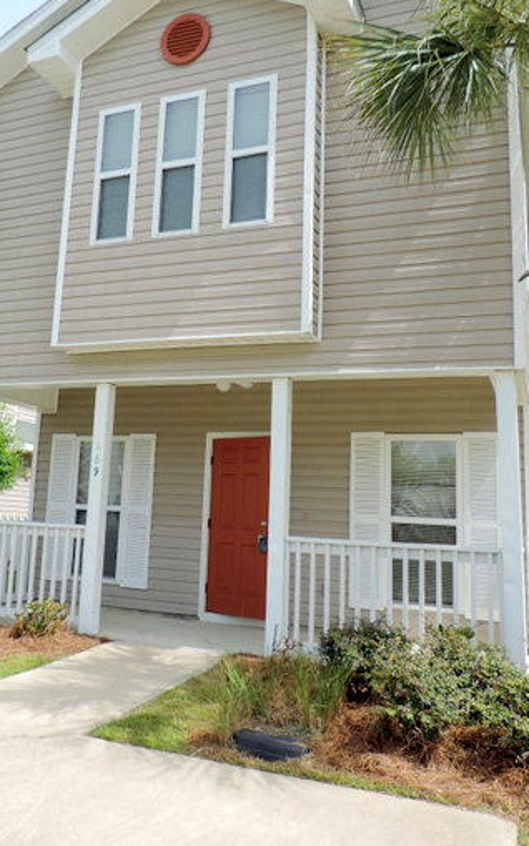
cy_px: 376
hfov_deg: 39.2
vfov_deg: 59.5
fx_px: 738
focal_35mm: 32
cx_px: 198
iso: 80
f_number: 3
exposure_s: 1/640
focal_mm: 4.3
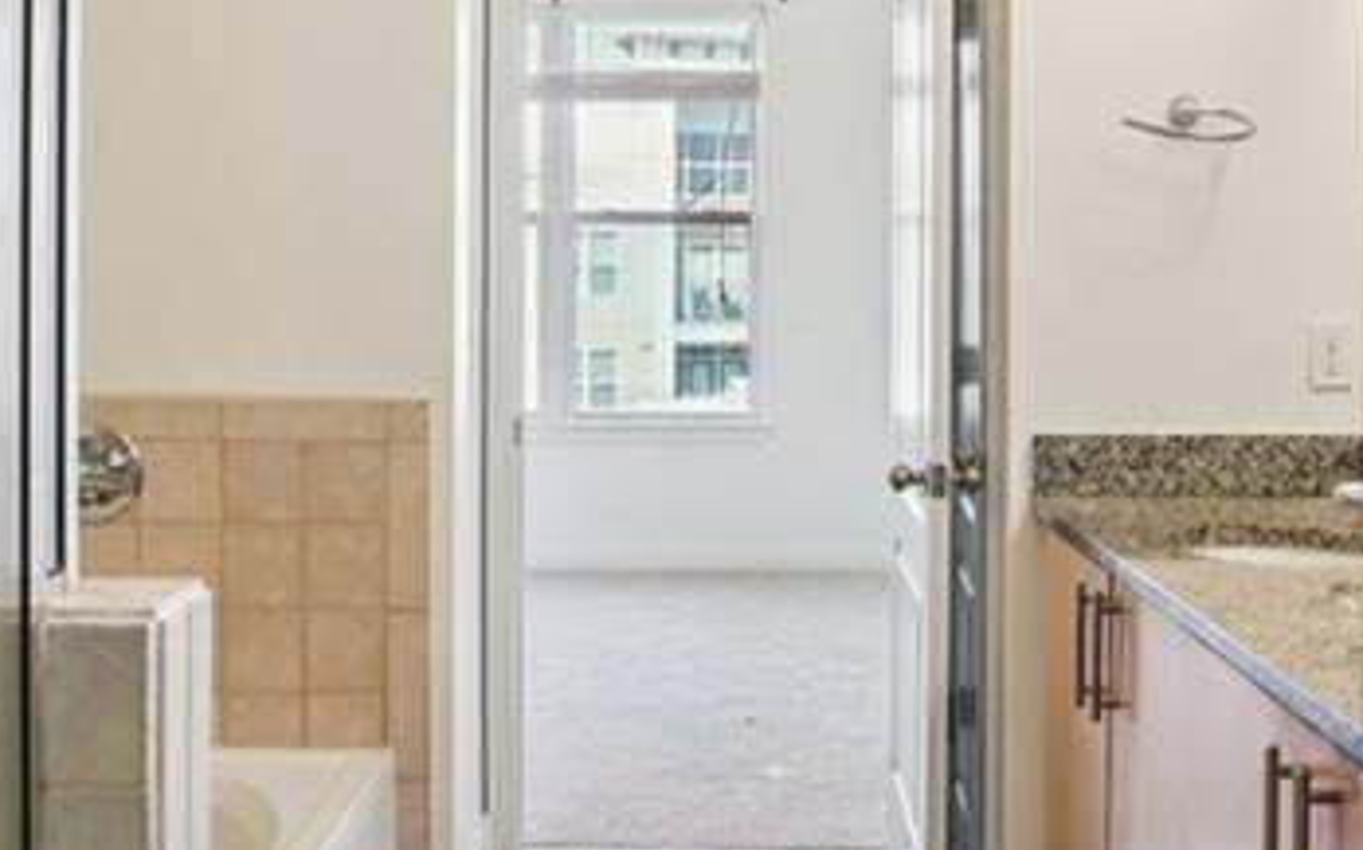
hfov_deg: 41.8
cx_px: 725
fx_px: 1782
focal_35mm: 48
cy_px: 296
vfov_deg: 26.7
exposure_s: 1/15
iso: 400
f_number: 8
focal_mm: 16
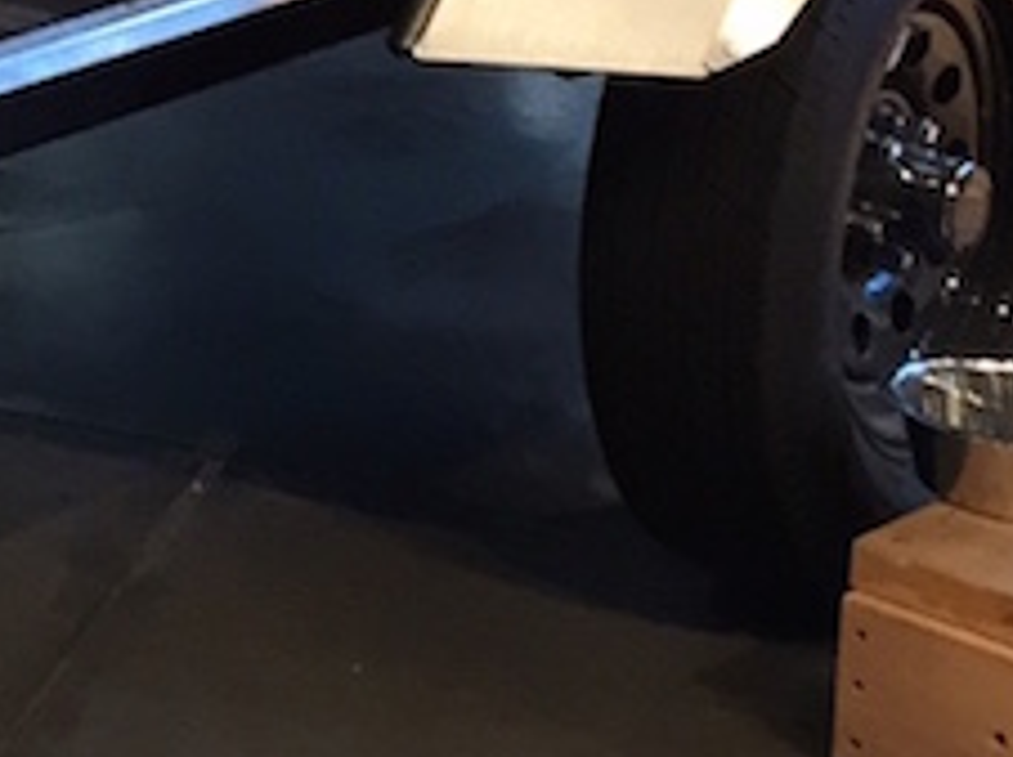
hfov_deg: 11.7
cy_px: -811
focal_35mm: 154
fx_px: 4502
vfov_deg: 9.0
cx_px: -910
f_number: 2.2
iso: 32
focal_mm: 4.15
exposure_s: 1/30
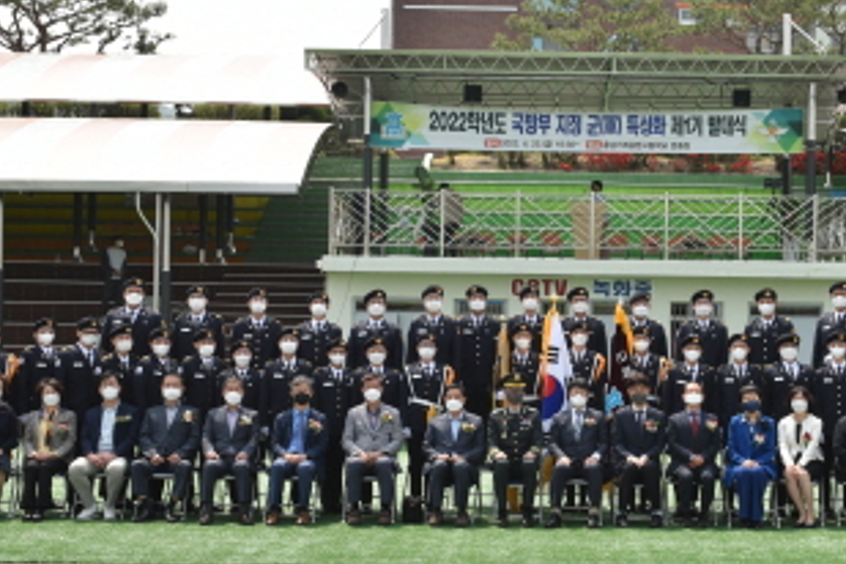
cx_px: 561
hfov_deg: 30.3
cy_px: 315
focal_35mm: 66
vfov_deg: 20.6
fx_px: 1551
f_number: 10
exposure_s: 1/125
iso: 100
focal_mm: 34
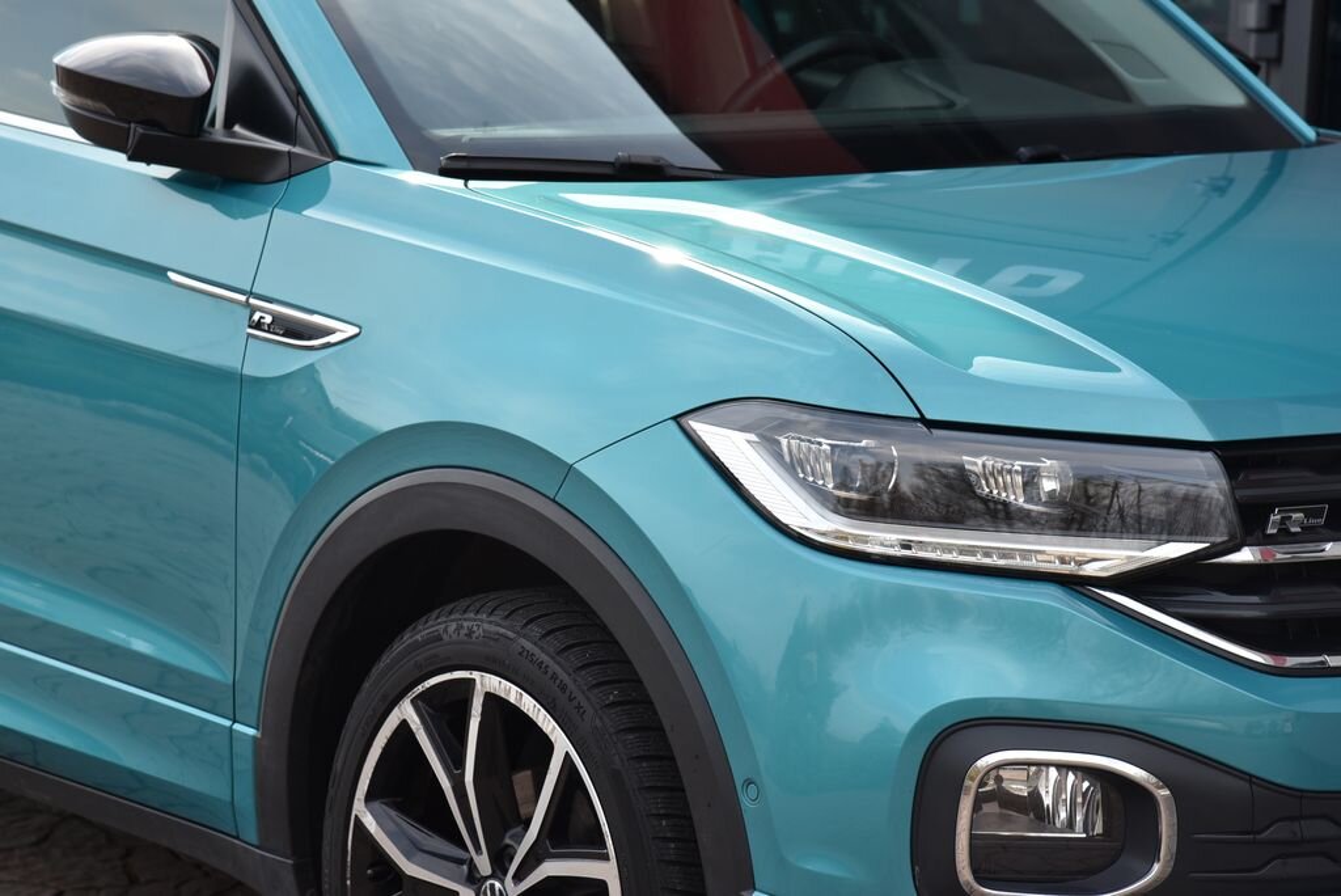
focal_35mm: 120
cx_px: 670
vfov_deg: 11.4
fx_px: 4472
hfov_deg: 17.1
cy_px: 448
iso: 500
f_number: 9
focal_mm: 120
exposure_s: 1/320
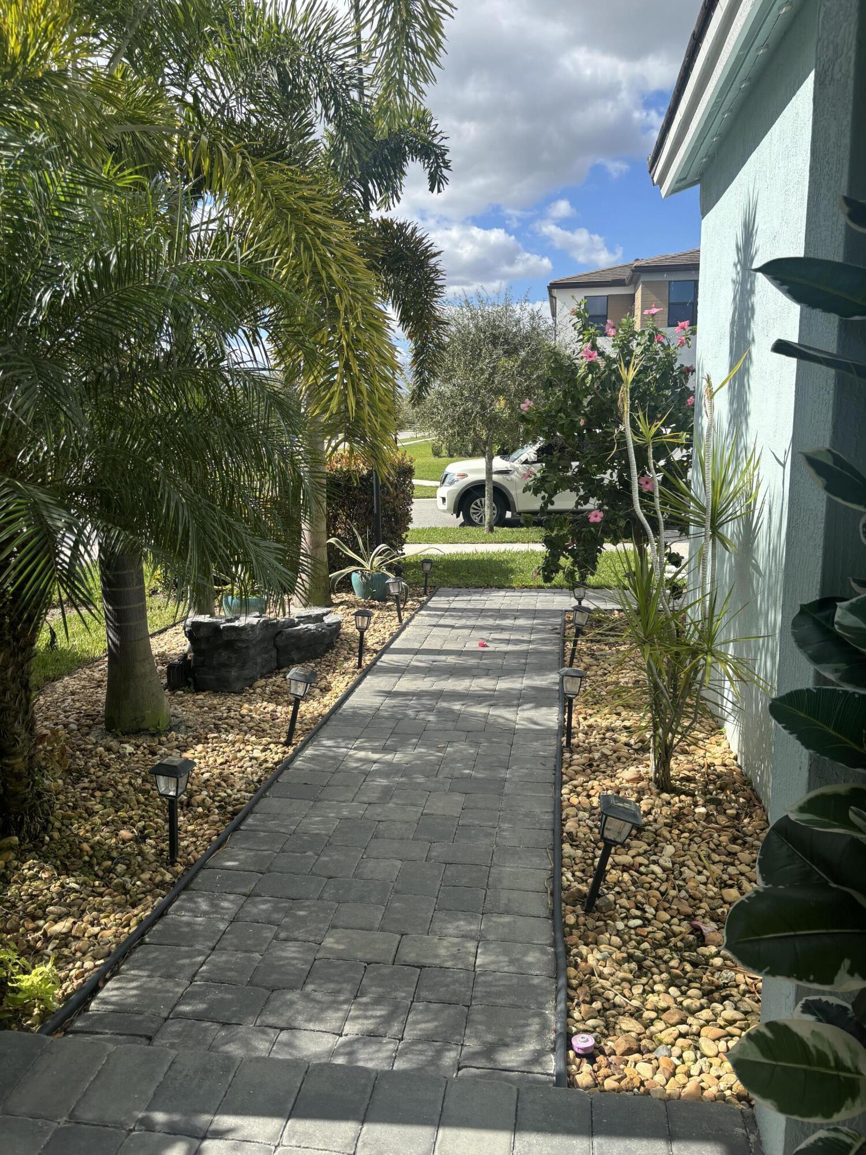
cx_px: 433
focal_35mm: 26
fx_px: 867
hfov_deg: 53.1
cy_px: 578
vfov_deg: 67.3
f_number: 1.6
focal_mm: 5.96
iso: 50
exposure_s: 1/2062
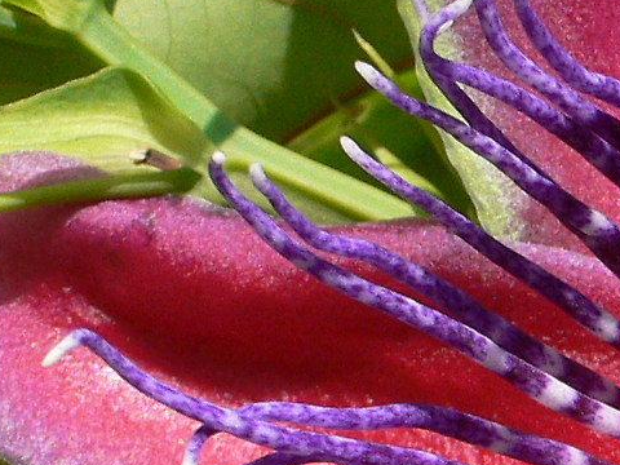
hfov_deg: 10.7
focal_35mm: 170
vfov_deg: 8.6
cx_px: 1205
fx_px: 3045
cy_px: 672
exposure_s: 1/400
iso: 80
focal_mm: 6.3
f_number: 4.5
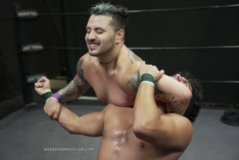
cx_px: 120
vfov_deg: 28.6
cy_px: 80
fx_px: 314
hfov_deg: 41.7
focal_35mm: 47
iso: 10000
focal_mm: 47.2
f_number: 2.8
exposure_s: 1/400
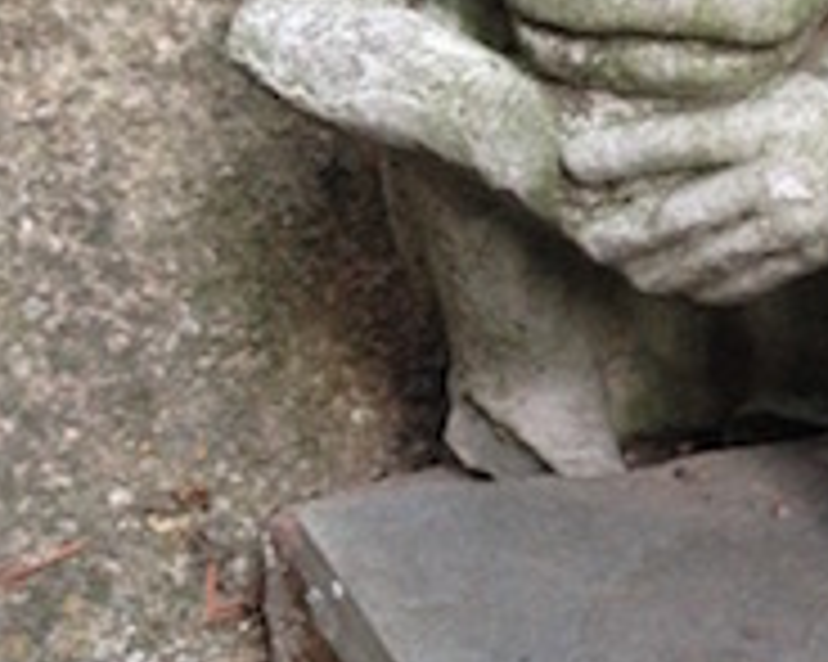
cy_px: 198
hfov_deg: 25.8
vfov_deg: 21.7
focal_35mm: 70
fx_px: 1714
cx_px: 819
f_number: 2.4
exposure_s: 1/20
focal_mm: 4.12
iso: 400
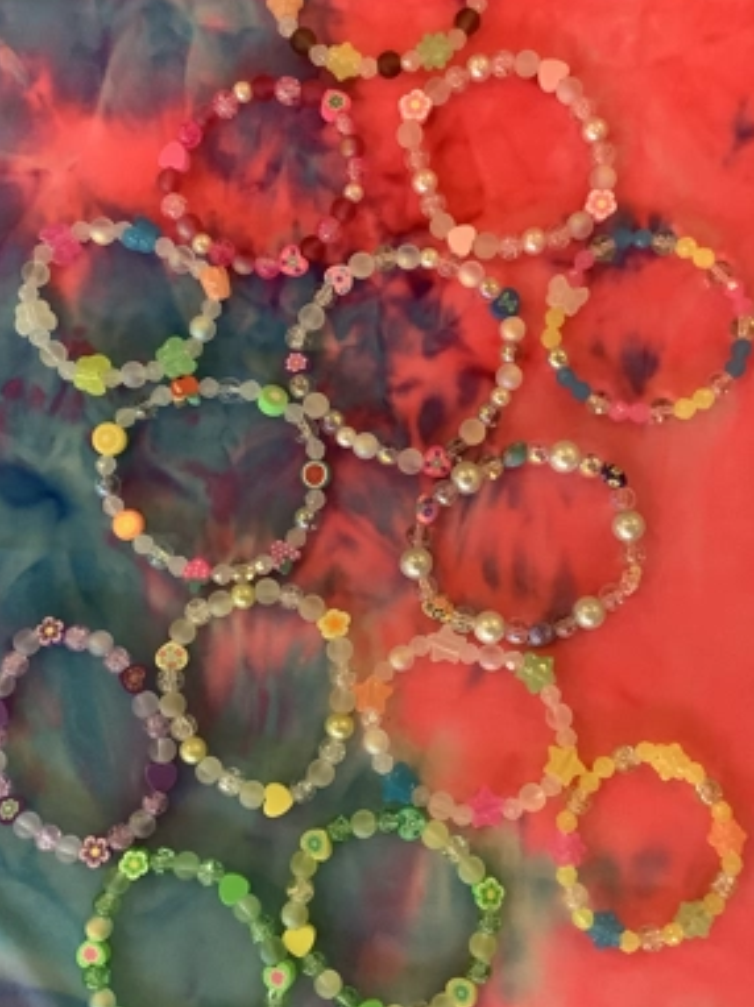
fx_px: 1134
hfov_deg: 36.8
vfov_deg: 47.9
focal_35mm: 39
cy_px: 488
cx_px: 366
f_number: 2.4
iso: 400
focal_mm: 3.3
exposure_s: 1/60
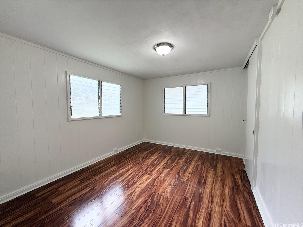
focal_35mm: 14
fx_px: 123
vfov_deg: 85.7
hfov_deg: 102.1
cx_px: 152
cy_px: 114
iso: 64
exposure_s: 1/120
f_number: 2.2
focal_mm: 2.22
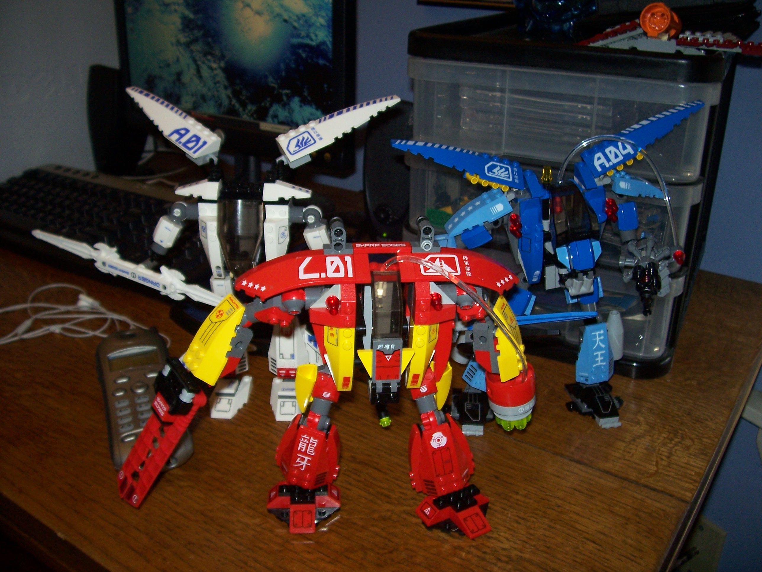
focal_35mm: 34
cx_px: 381
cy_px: 286
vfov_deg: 41.8
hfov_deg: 54.0
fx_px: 748
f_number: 2.7
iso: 125
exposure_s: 1/60
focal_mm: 5.6
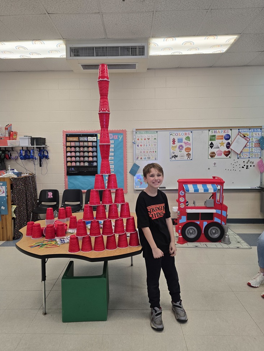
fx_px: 244
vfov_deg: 71.6
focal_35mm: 24
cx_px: 127
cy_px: 177
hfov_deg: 56.8
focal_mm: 6.3
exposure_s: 1/120
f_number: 1.7
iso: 200
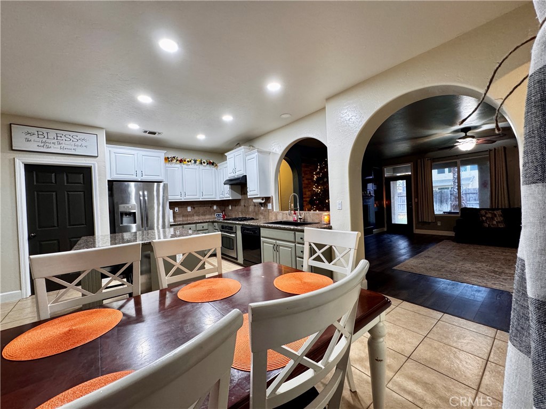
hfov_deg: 102.1
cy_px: 204
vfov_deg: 85.7
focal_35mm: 14
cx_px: 273
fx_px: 221
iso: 400
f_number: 2.2
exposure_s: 1/60
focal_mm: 2.22
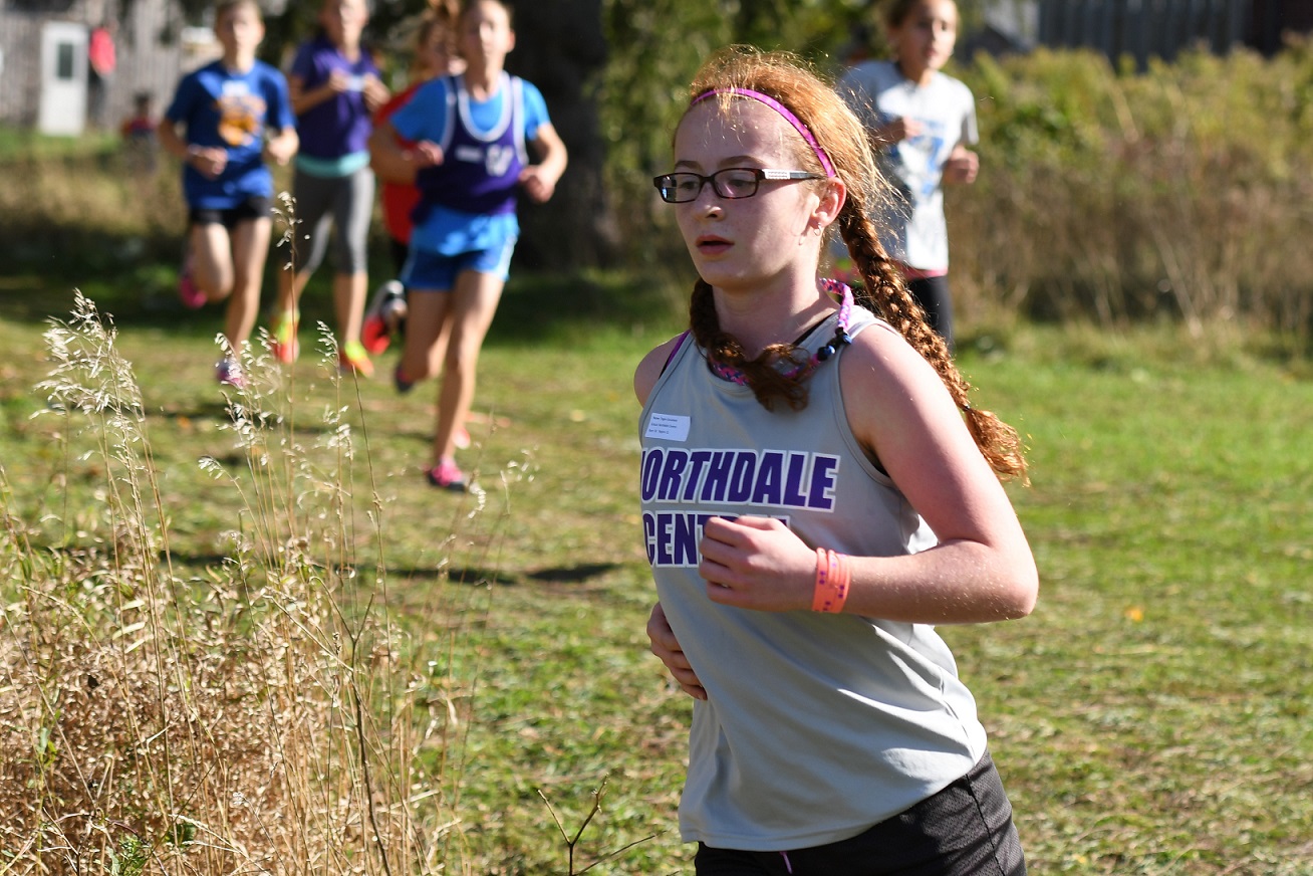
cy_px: 438
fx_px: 3829
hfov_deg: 19.5
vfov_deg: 13.0
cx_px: 656
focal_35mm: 105
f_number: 4
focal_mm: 70
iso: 180
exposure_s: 1/1000
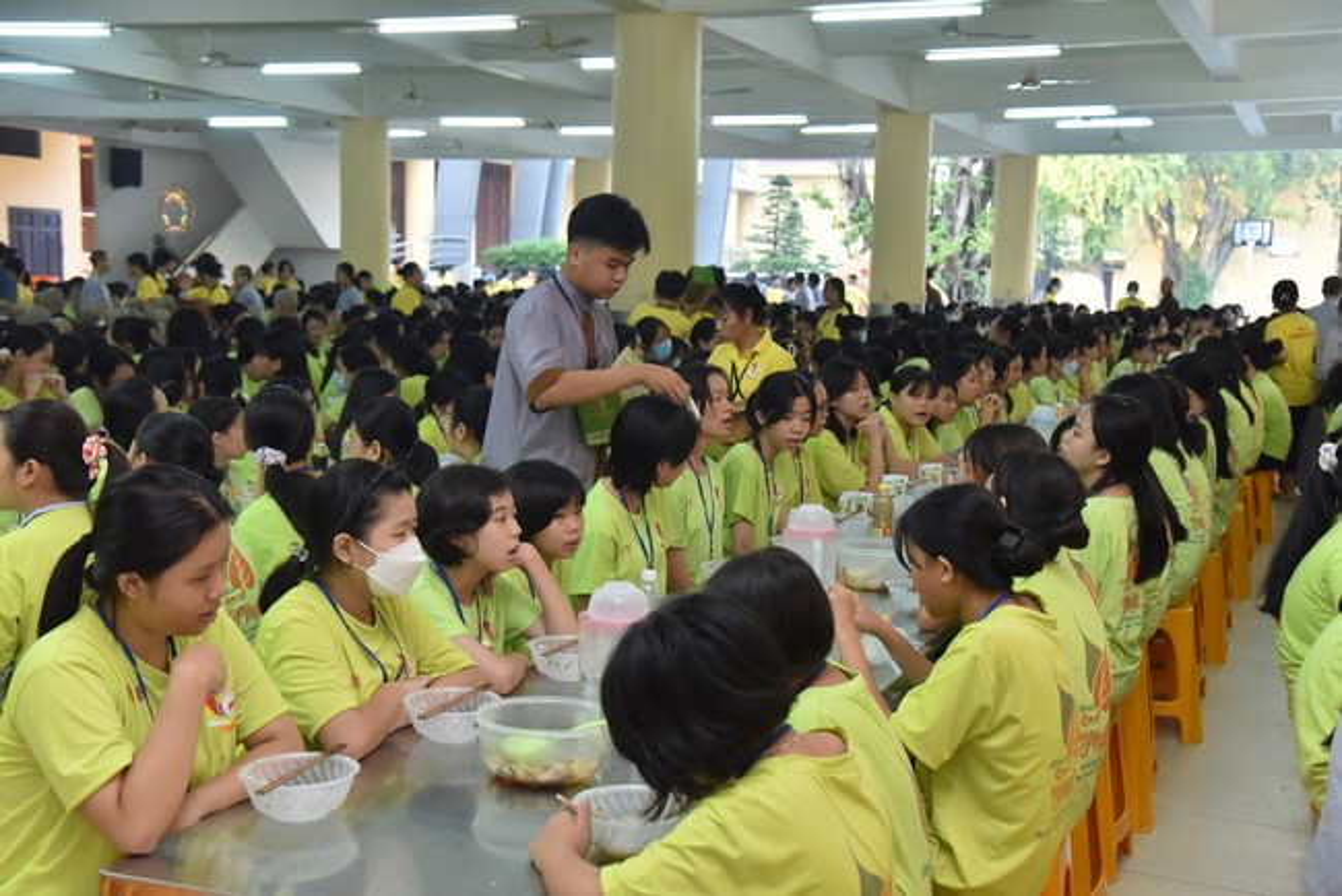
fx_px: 1715
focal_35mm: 46
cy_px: 448
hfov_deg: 42.7
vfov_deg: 29.3
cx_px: 671
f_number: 5
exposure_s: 1/125
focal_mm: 46
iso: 1600
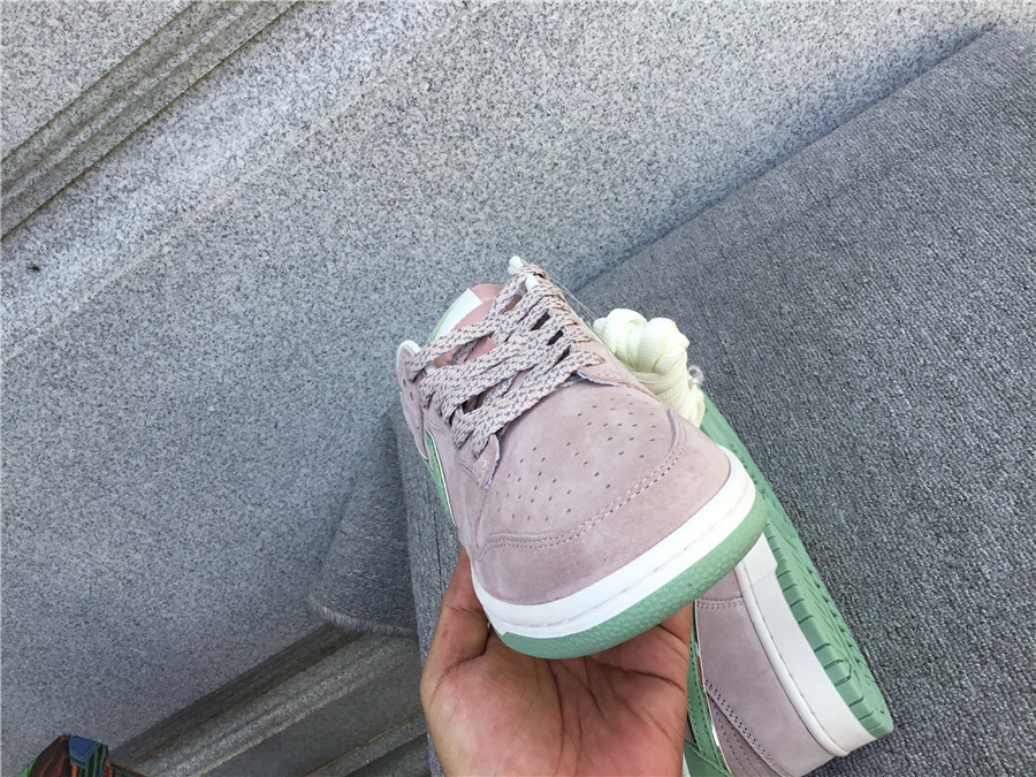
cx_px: 518
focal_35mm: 31
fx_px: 928
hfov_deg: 58.4
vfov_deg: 45.4
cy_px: 388
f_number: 2.4
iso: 25
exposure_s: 1/339
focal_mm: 3.3
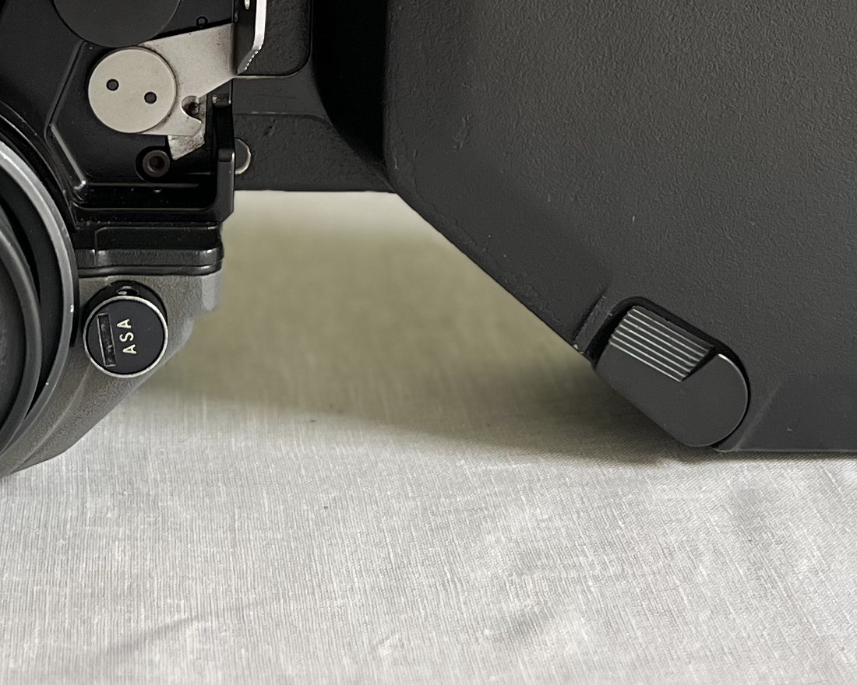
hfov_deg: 20.3
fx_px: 2359
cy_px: -116
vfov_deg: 16.0
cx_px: 157
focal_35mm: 93
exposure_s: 1/106
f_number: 1.5
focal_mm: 5.7
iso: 125
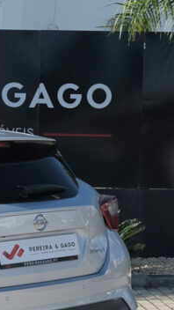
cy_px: 258
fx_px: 1050
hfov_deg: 9.2
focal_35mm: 128
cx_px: -93
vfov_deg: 16.6
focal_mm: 28
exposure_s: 1/250
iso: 160
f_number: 9
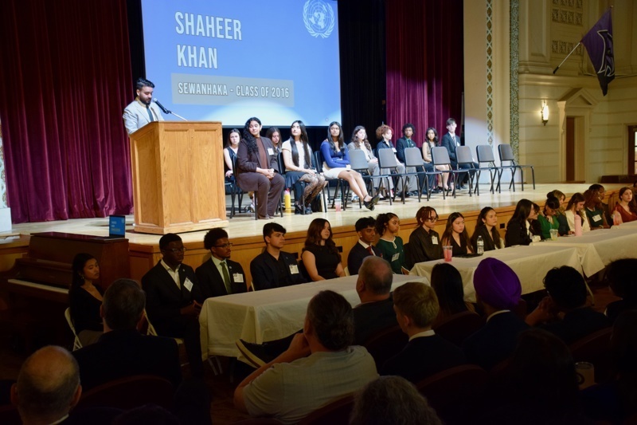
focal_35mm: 45
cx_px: 318
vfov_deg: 29.9
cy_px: 212
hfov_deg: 43.6
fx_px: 796
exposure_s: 1/60
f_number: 4
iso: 1100
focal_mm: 30
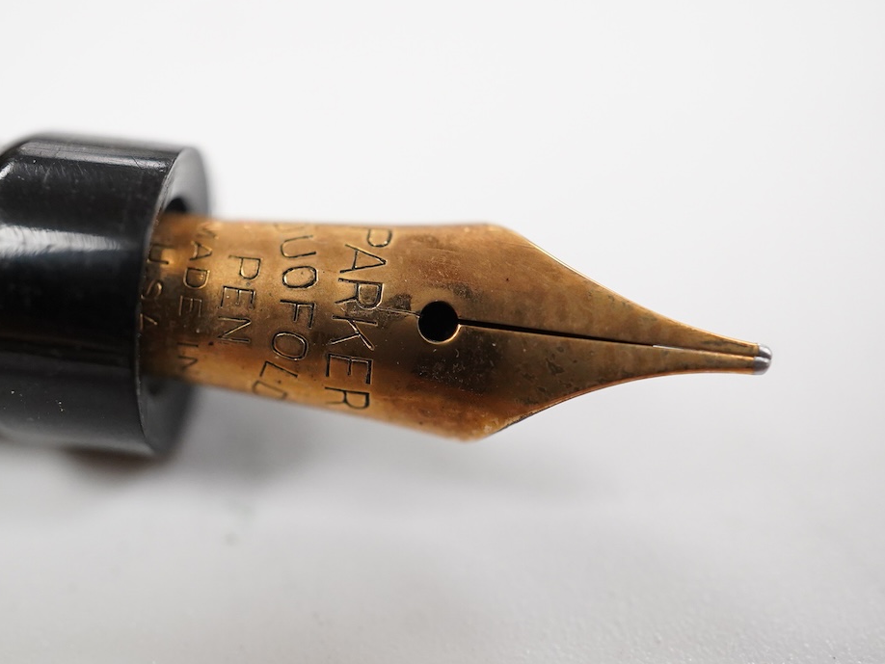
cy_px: 348
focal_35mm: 53
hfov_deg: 36.1
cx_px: 377
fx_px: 1355
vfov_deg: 27.5
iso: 2500
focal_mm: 30
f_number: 9
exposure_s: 1/200
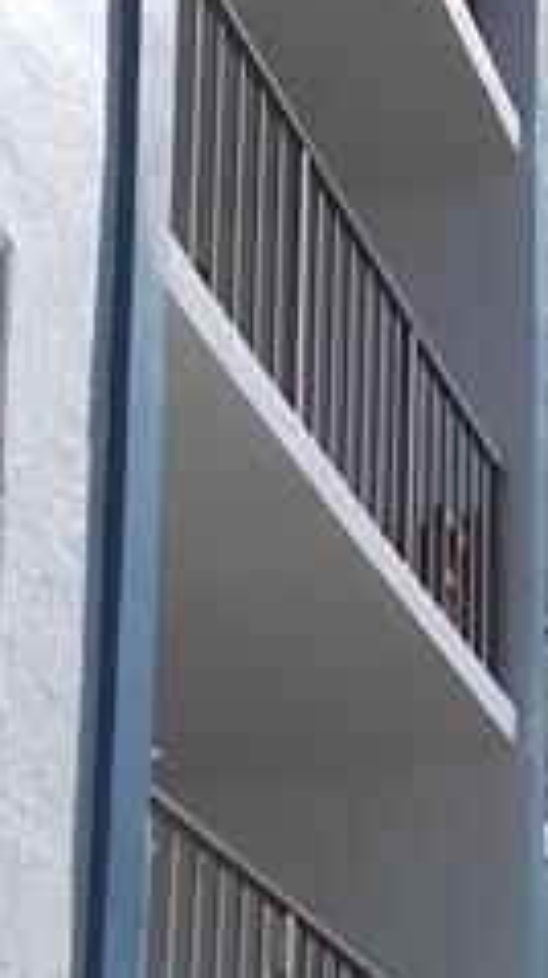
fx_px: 2357
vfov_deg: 21.3
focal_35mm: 91
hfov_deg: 13.1
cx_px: 511
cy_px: 1256
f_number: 8
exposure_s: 1/160
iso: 80
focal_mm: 4.6
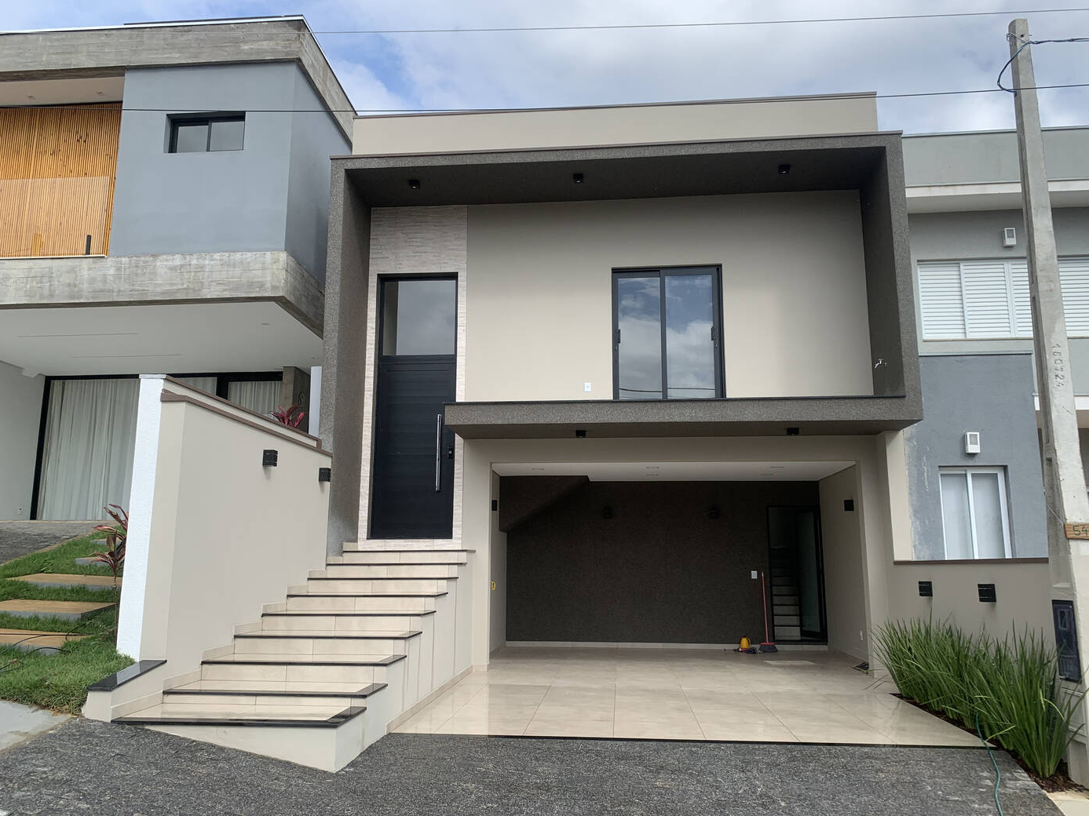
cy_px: 406
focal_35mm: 27
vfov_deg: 51.3
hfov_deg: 65.3
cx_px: 551
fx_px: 849
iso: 25
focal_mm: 4.25
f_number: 1.8
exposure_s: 1/1585
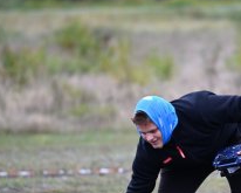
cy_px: 166
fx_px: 6458
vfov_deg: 1.7
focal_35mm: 905
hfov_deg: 2.1
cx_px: 203
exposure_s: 1/1000
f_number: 6.3
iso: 1000
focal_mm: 400
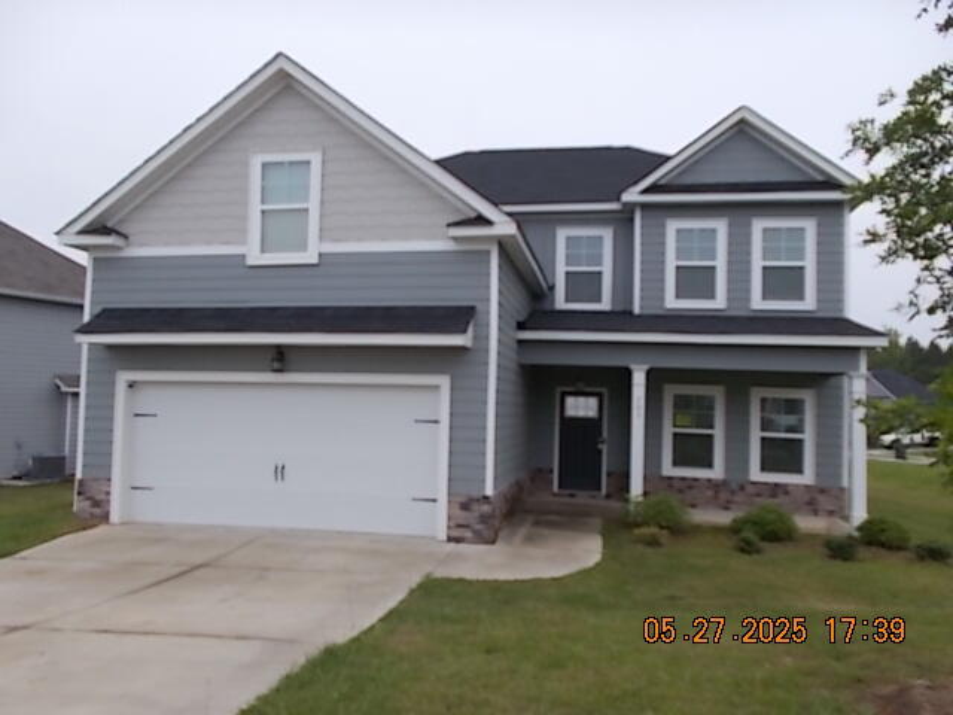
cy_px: 358
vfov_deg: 53.1
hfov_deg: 67.3
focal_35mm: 26
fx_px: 716
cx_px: 476
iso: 100
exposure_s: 1/250
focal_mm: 4.6
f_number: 3.2
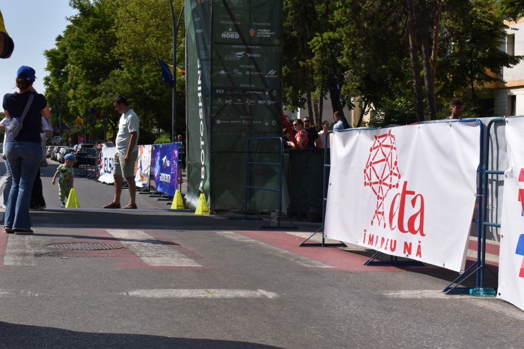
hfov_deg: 29.9
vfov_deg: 20.2
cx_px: 262
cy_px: 174
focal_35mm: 68
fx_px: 982
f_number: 13
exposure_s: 1/200
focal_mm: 45
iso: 100
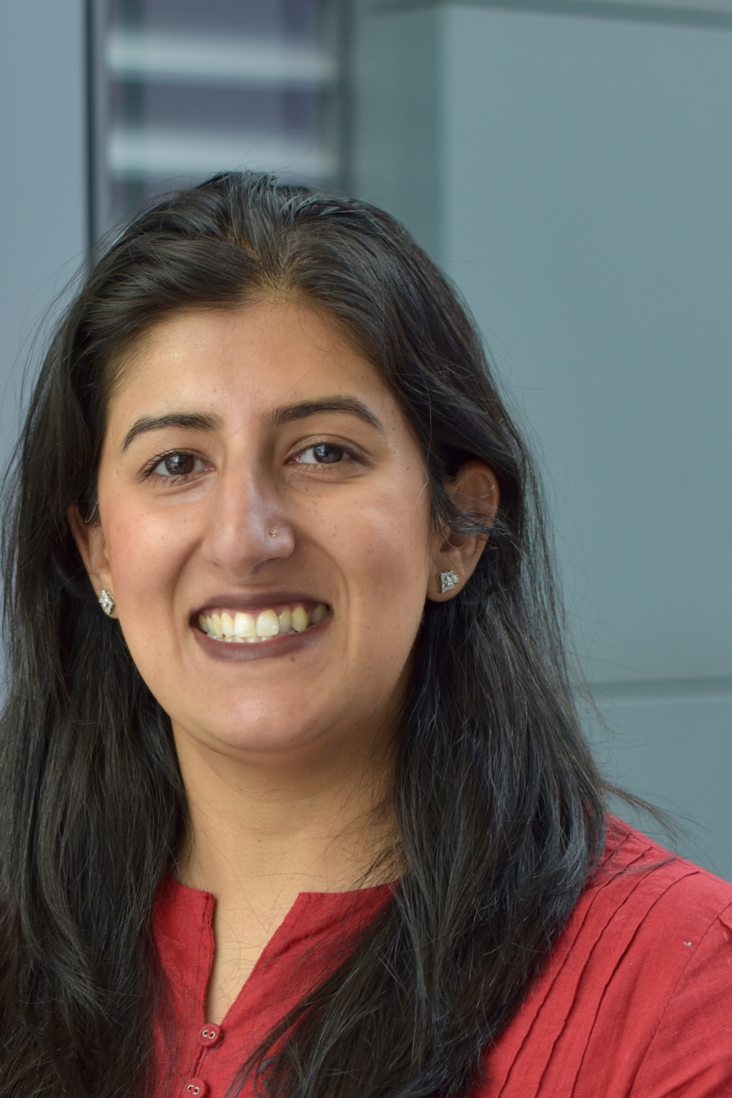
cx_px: 290
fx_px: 3079
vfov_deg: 20.1
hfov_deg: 13.5
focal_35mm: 101
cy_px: 731
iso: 200
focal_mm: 50
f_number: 4
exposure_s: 1/100
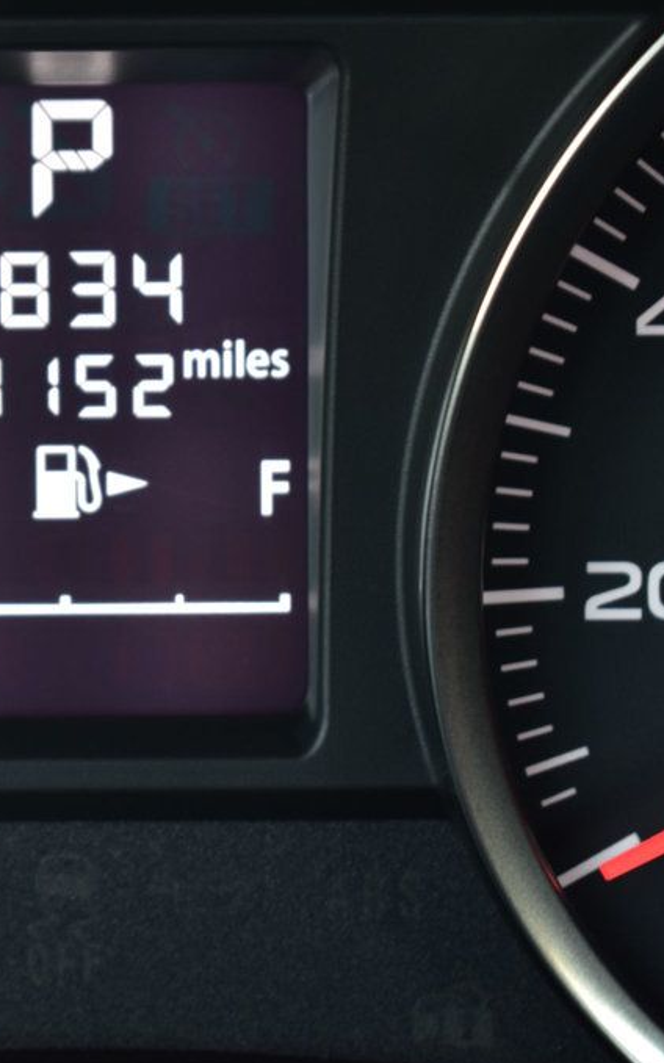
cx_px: 27
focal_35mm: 127
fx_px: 3673
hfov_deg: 10.3
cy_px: 531
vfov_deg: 16.5
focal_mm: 55
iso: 400
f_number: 6.3
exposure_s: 1/20
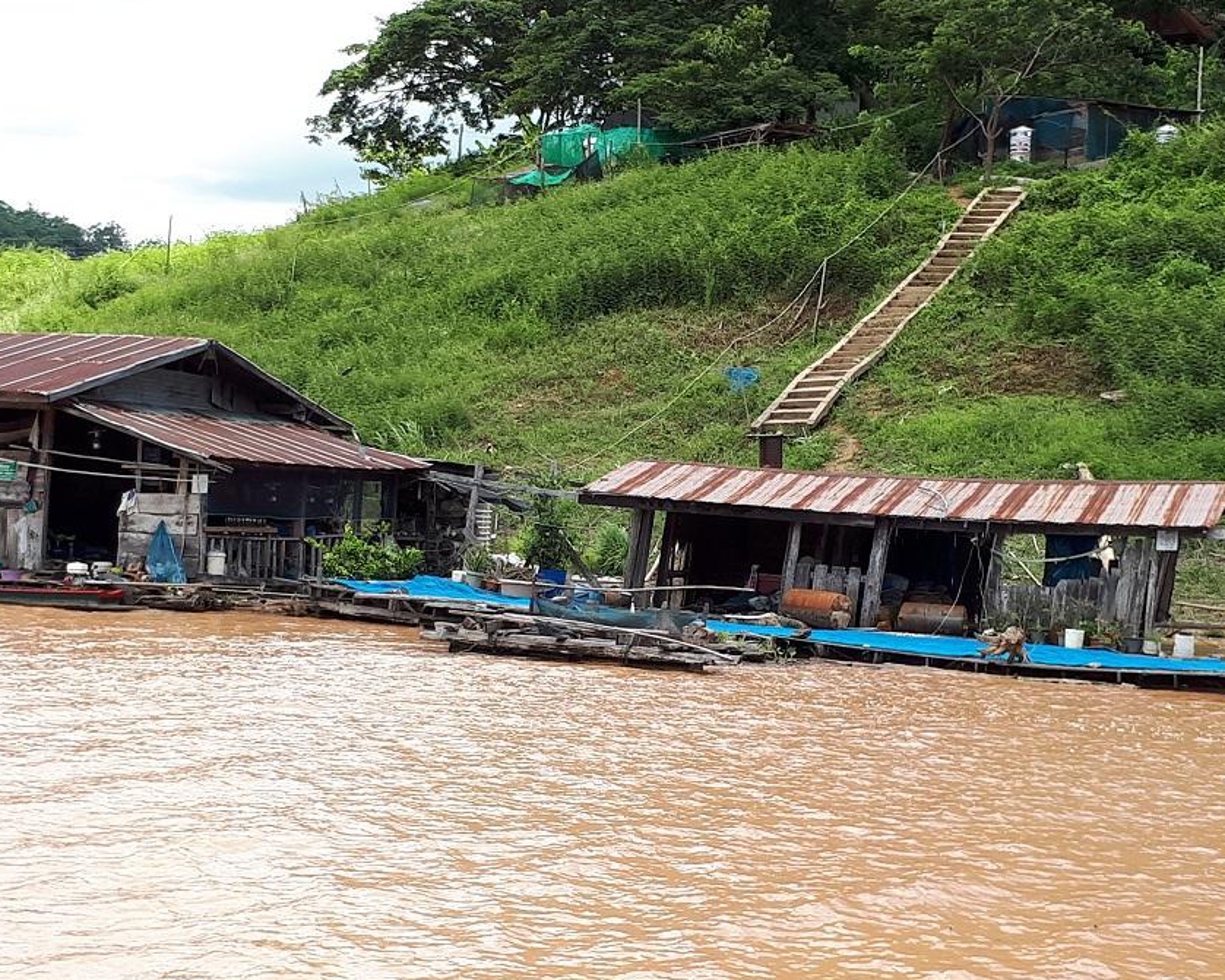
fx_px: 1051
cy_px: 494
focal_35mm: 29
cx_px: 561
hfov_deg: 60.4
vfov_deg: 50.0
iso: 40
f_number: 1.9
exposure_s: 1/617
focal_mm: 3.6
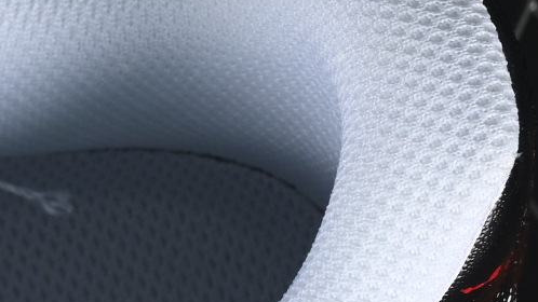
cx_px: -709
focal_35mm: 439
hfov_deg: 4.8
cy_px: 179
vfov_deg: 2.8
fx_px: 6262
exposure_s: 1/80
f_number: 7.1
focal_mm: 50
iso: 160
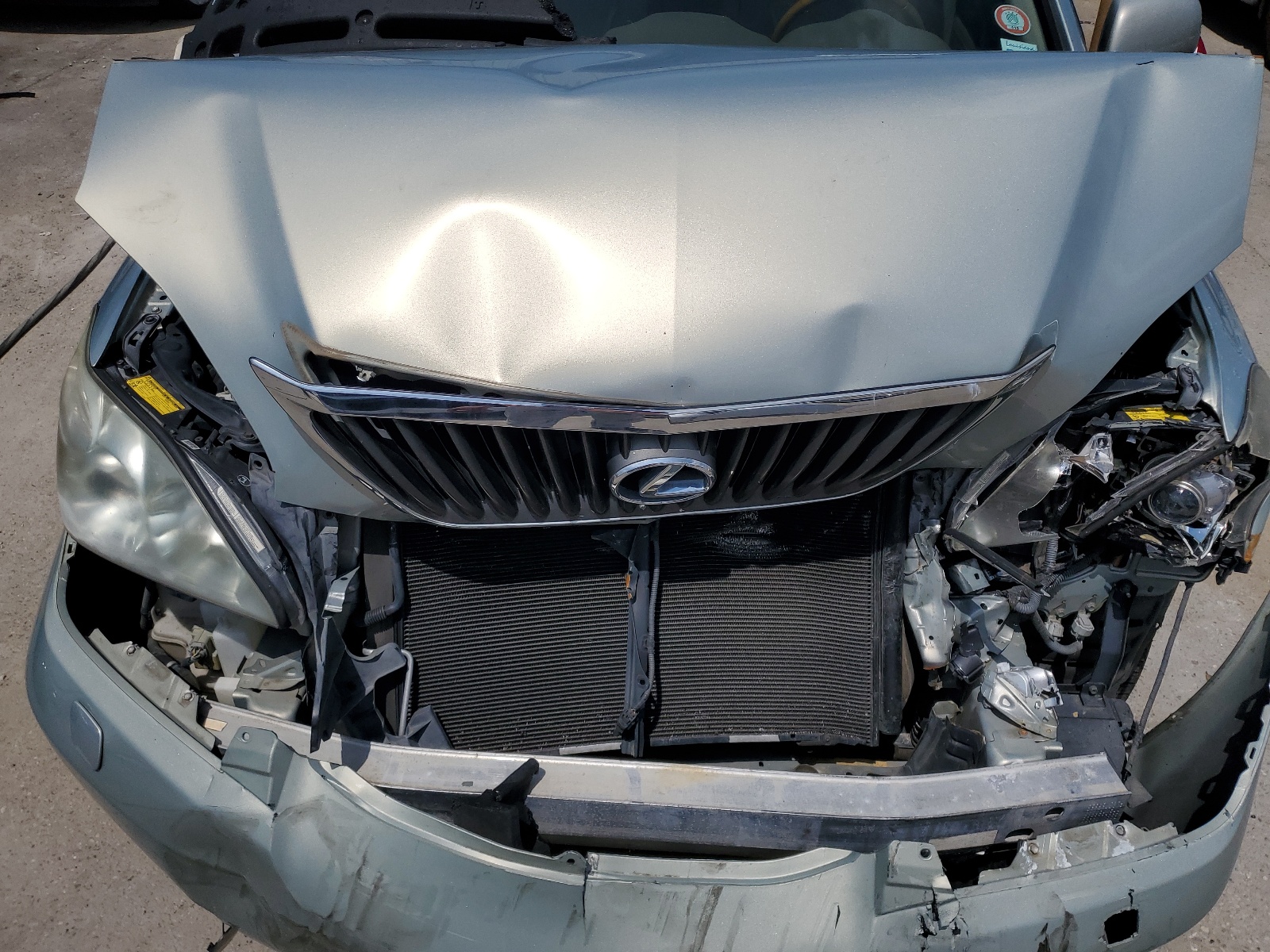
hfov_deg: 67.3
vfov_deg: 53.1
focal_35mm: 26
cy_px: 476
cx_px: 635
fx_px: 954
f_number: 1.5
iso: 50
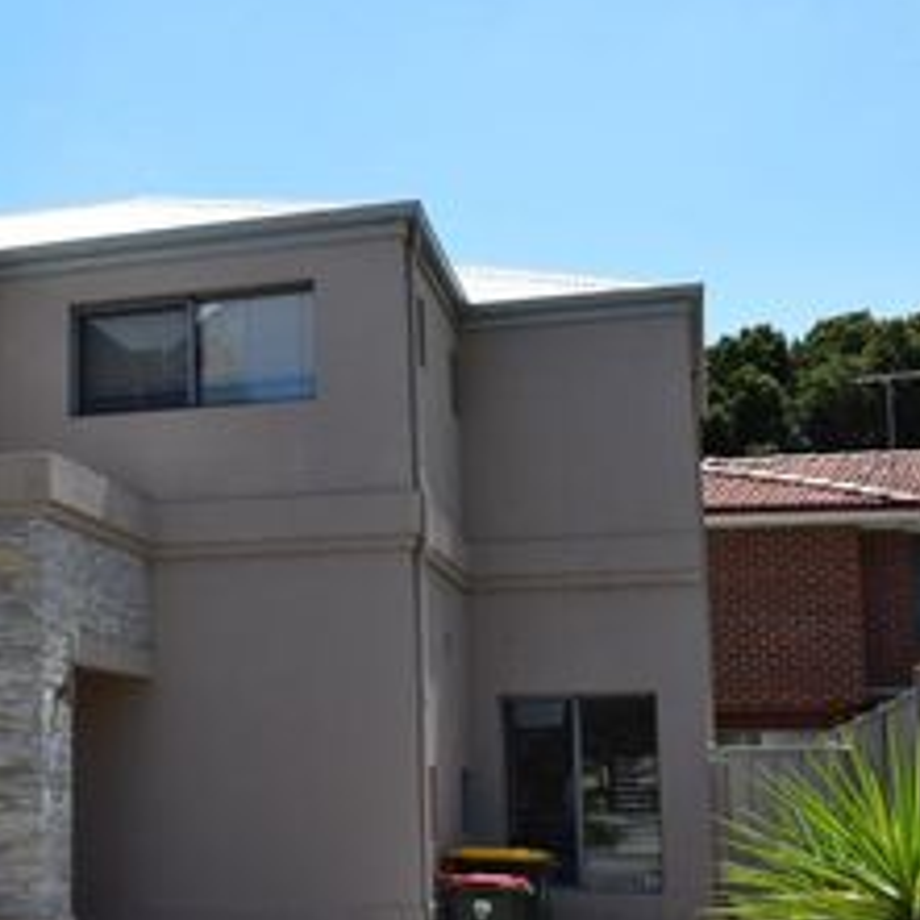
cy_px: 552
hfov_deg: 28.1
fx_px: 1711
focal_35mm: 57
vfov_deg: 30.0
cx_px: -25
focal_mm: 21
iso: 400
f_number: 11
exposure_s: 1/400
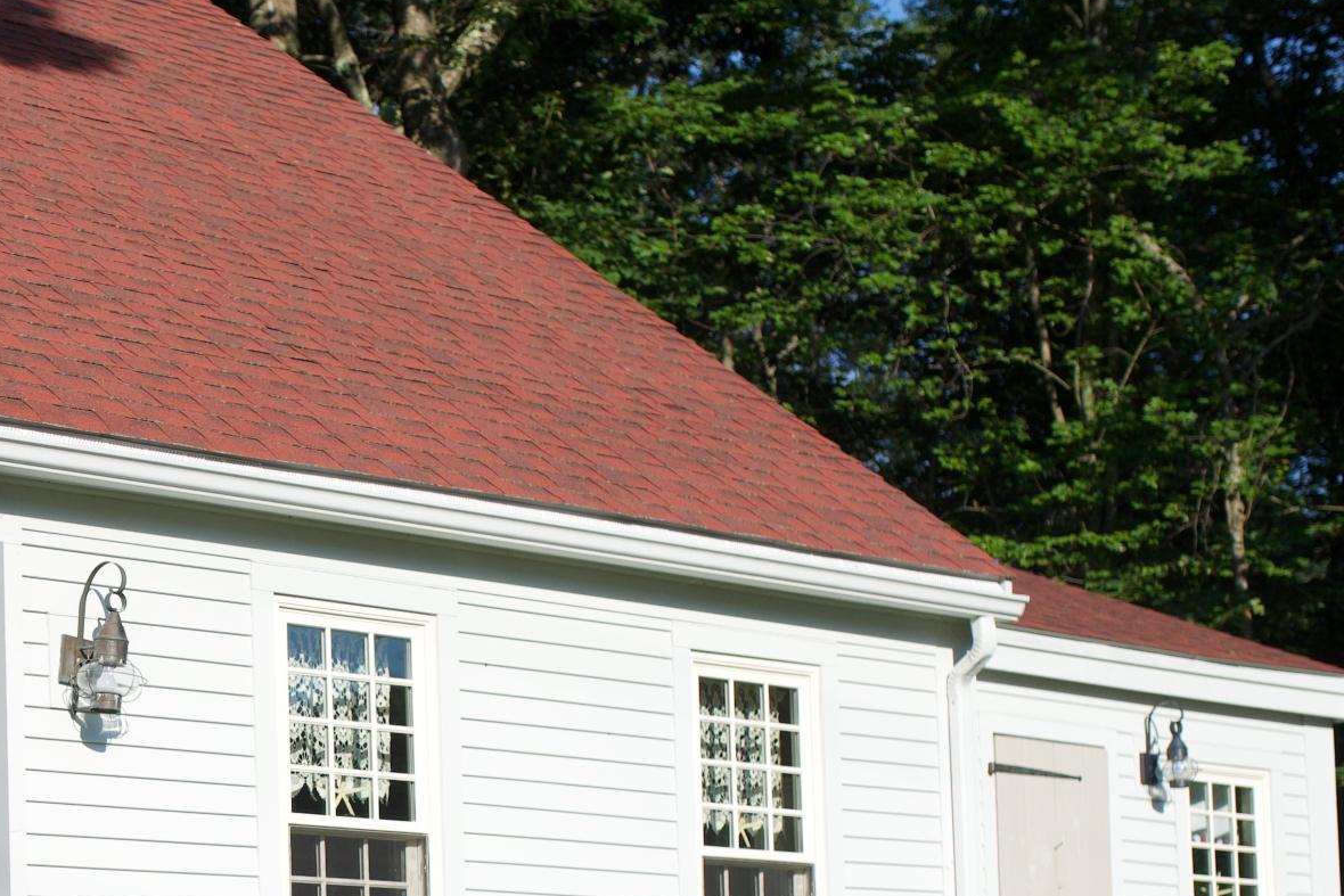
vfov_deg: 15.0
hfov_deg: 21.7
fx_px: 3323
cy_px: 987
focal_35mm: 89
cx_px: -118
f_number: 3.2
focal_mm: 35
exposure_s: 1/4000
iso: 280
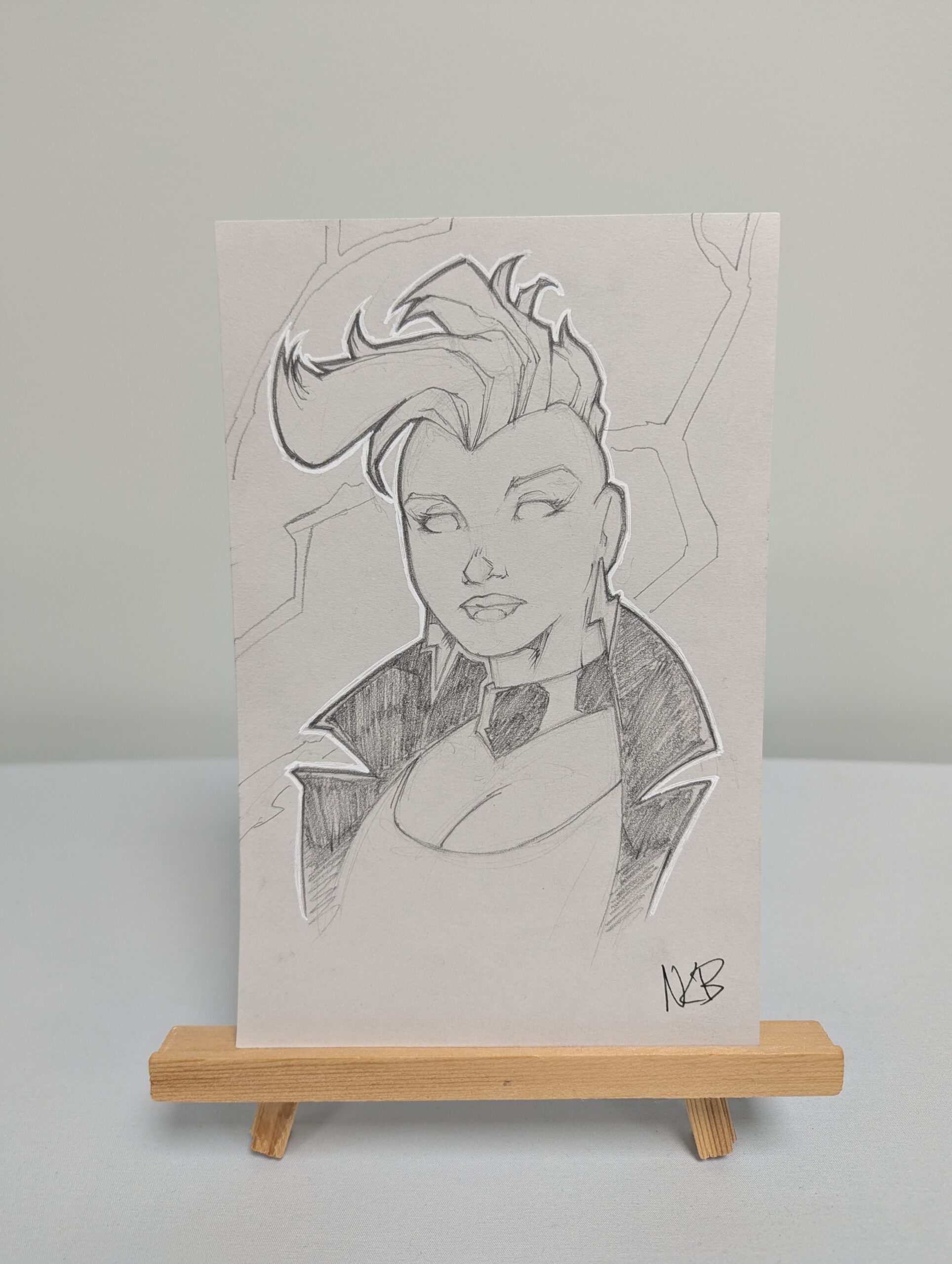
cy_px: 632
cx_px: 476
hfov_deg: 56.9
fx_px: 878
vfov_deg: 71.5
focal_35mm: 24
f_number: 1.85
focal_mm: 6.81
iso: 71
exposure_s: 1/40
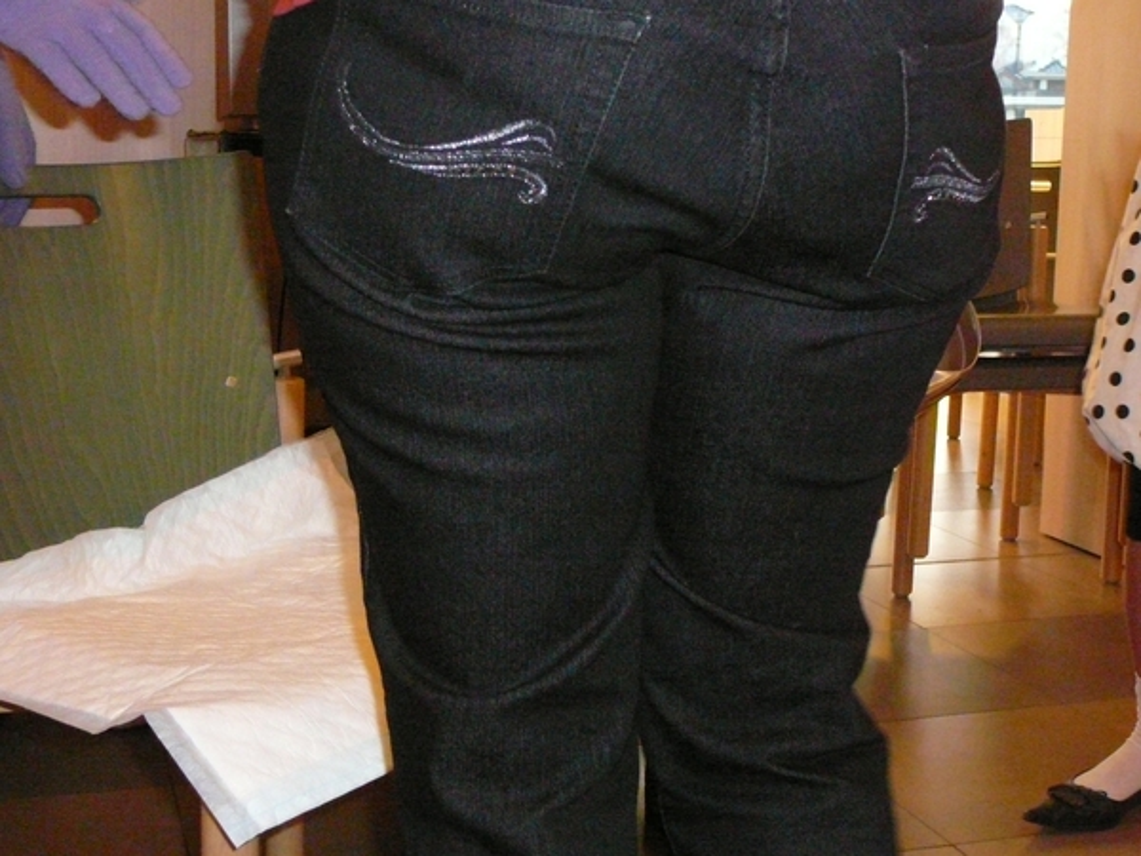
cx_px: 570
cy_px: 428
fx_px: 1714
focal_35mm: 52
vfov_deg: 28.0
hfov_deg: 36.8
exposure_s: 1/30
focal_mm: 7.8
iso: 800
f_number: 3.4
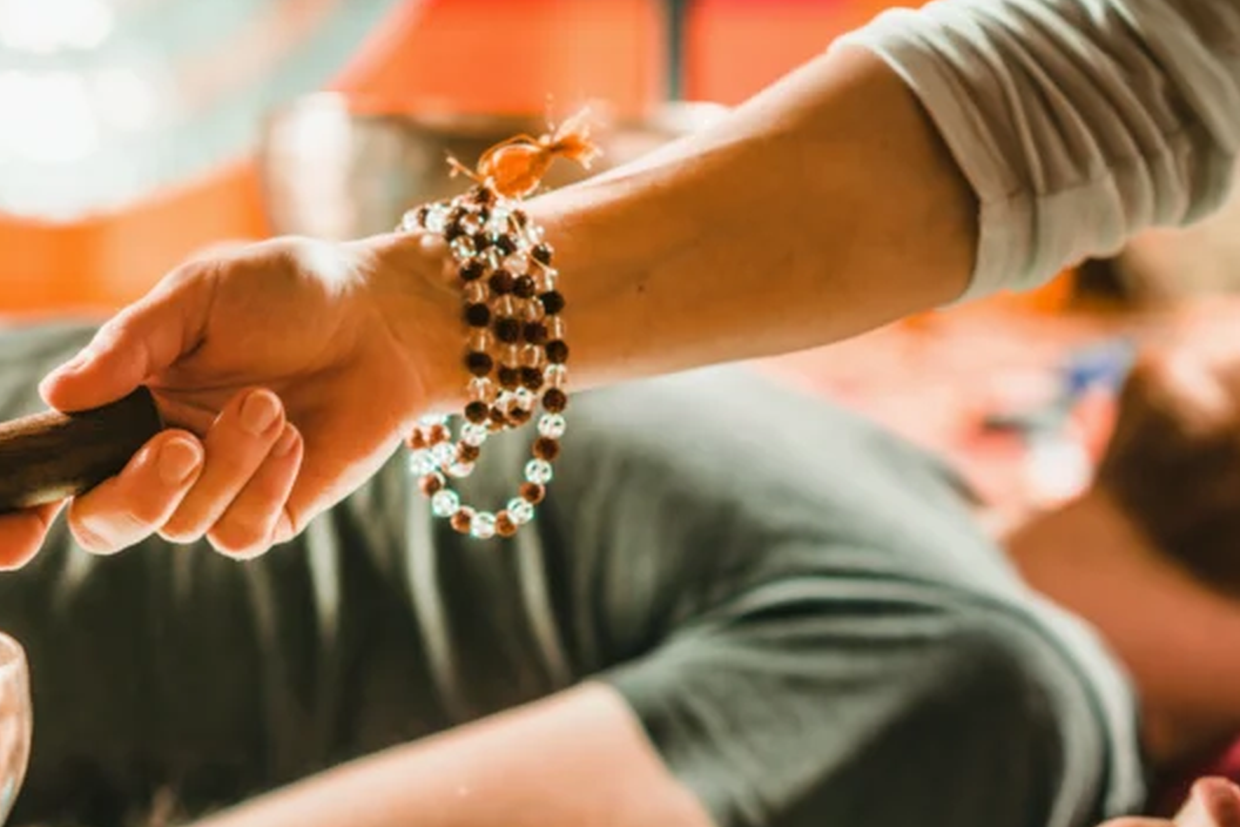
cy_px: 565
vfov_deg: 8.3
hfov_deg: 12.5
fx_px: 5683
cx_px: 564
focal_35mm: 165
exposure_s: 1/125
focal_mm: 85
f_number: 3.2
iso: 100
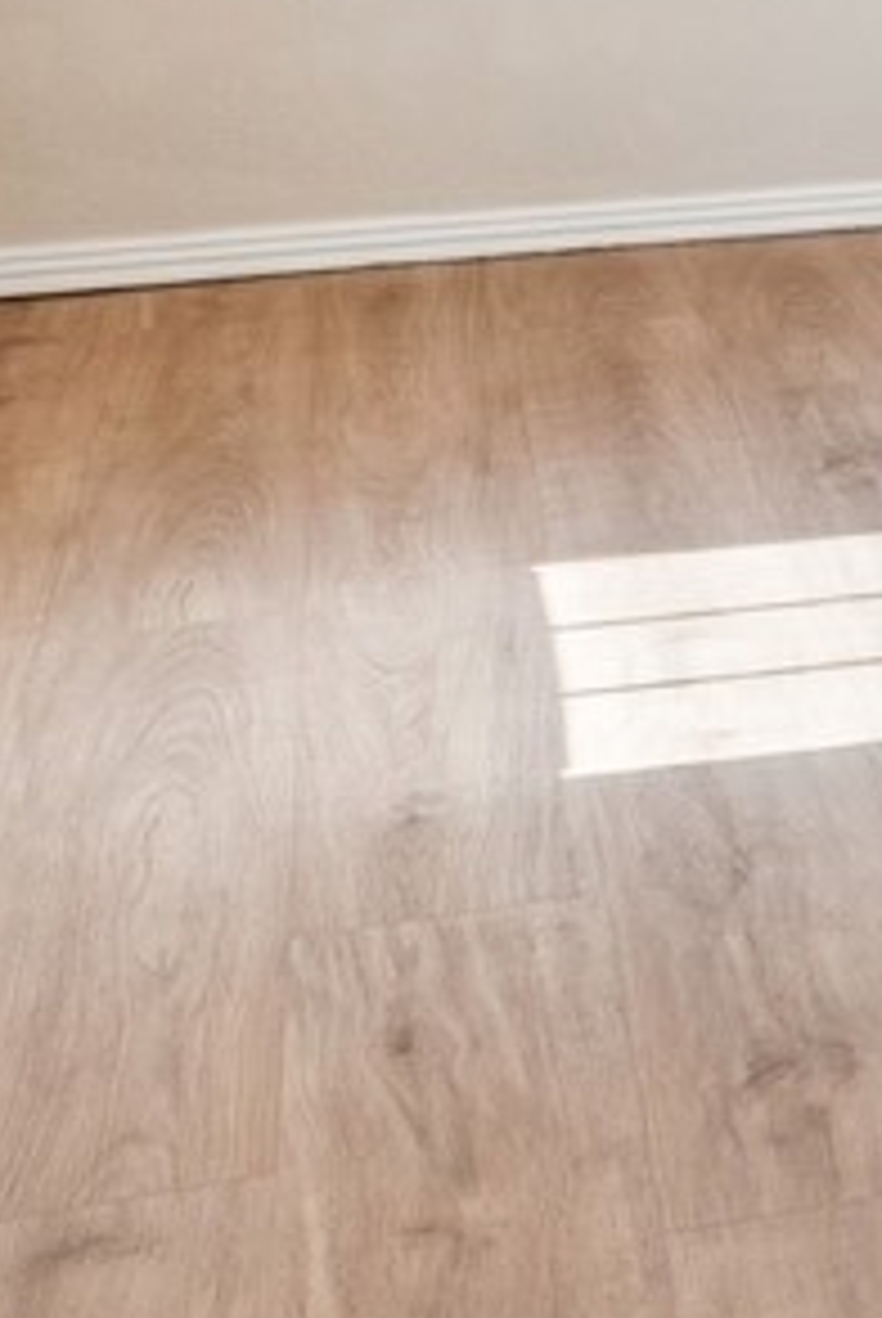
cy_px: -398
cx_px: 3168
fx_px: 4069
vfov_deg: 17.3
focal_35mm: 111
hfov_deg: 8.6
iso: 640
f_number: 11
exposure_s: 1/40
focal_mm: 16
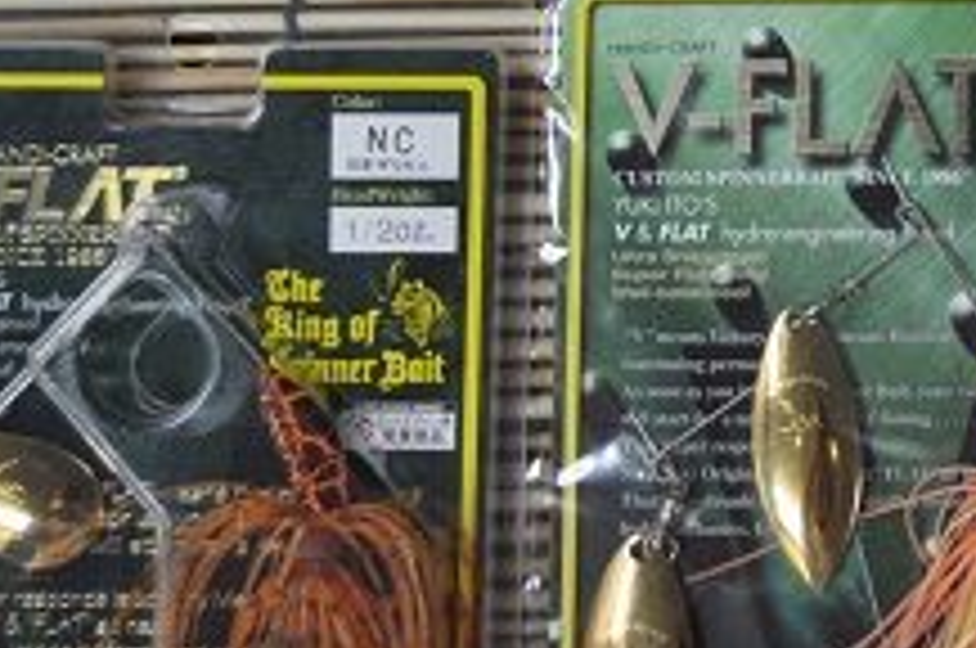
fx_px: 2897
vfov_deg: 12.6
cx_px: 1120
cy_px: 9
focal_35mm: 107
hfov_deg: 18.3
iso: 560
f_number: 4
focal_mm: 24
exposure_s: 1/60
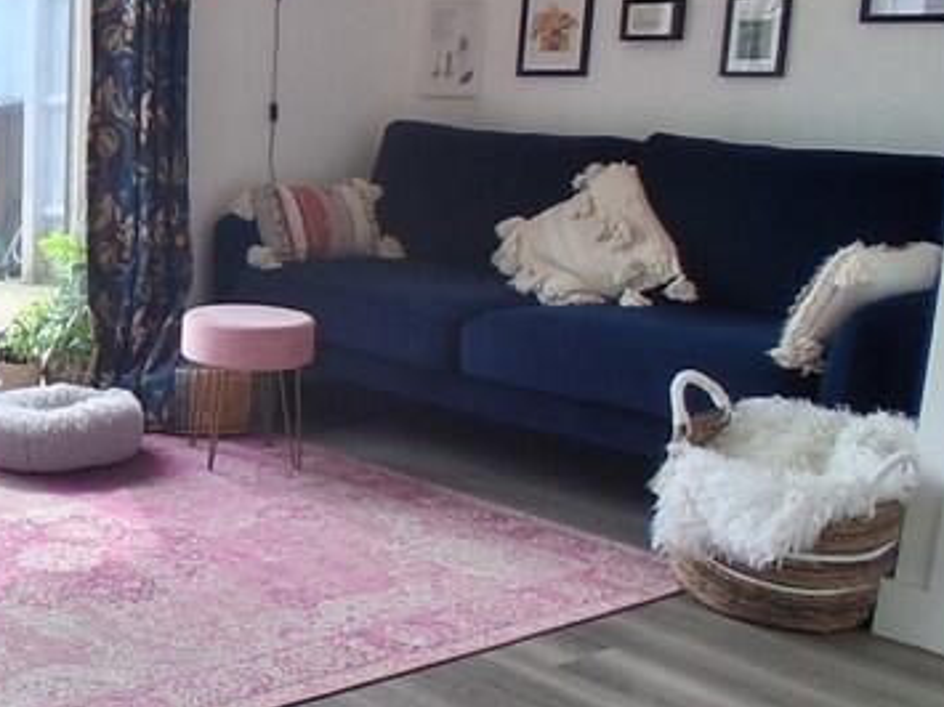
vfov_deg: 29.7
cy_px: 348
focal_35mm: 49
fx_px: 1336
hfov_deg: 33.4
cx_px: -122
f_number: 2.2
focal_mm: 1.4
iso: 50
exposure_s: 1/135
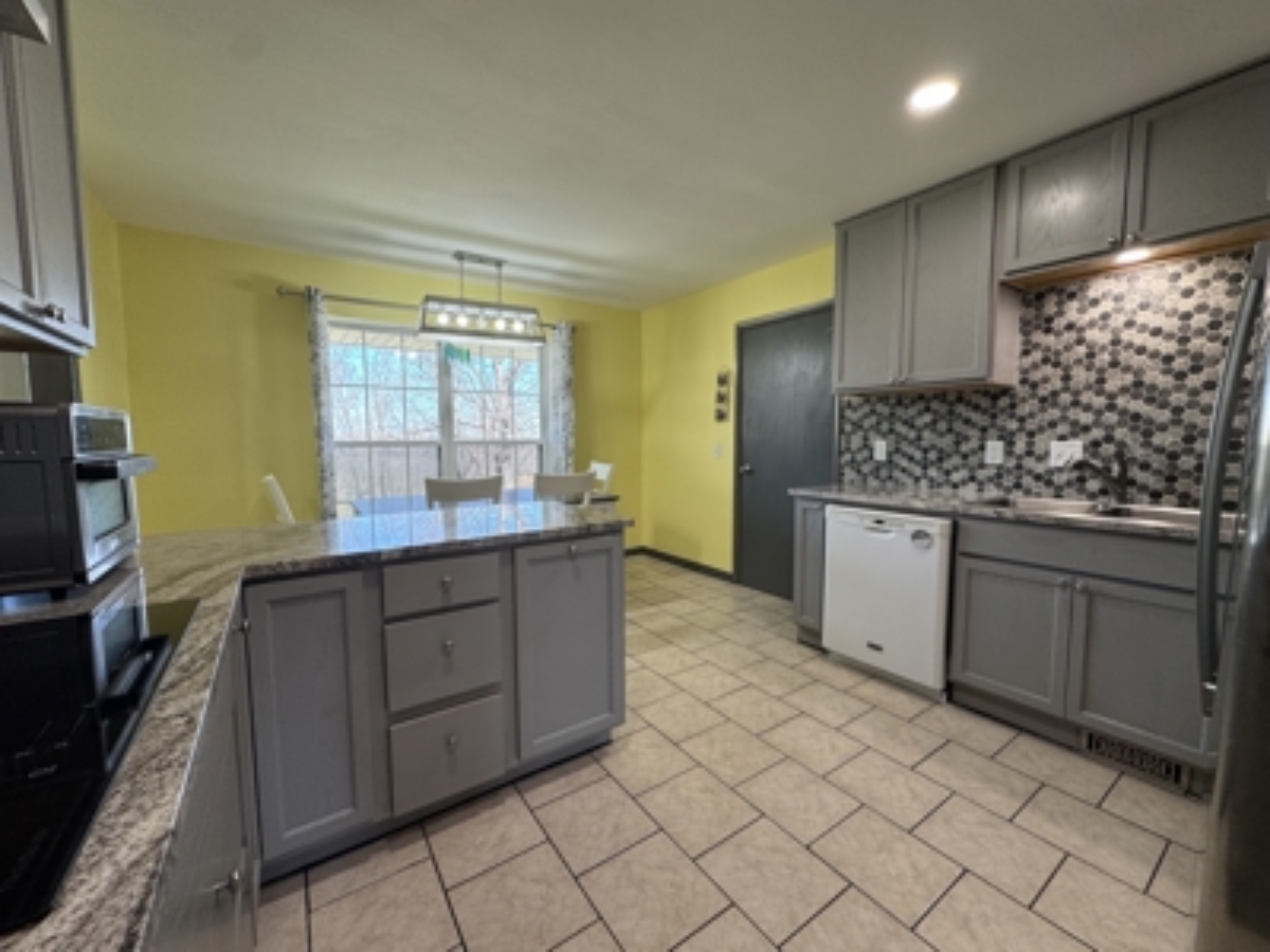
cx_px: 635
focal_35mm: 14
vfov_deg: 85.7
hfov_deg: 102.1
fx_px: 514
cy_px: 476
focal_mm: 2.22
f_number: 2.2
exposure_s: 1/120
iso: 100
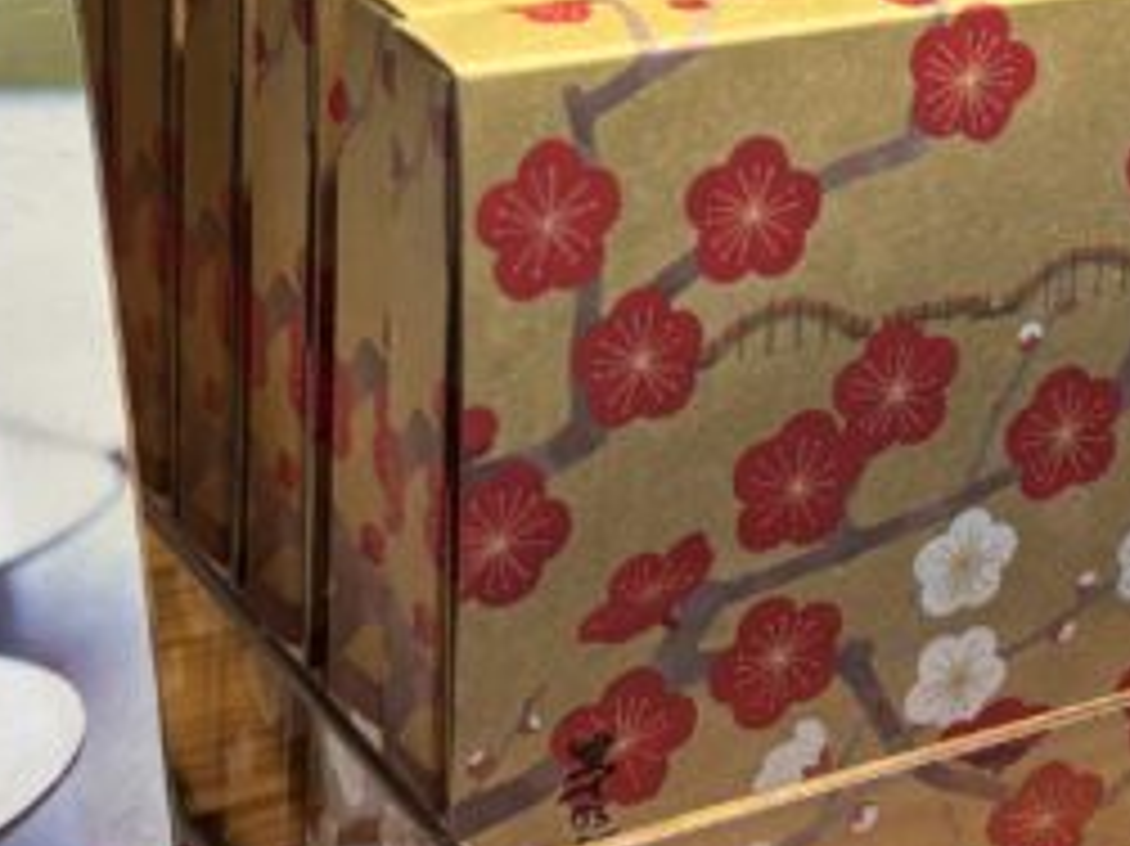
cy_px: -22
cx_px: 878
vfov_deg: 13.7
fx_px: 3459
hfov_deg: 18.4
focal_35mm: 106
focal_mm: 5.96
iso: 100
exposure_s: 1/120
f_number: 1.6
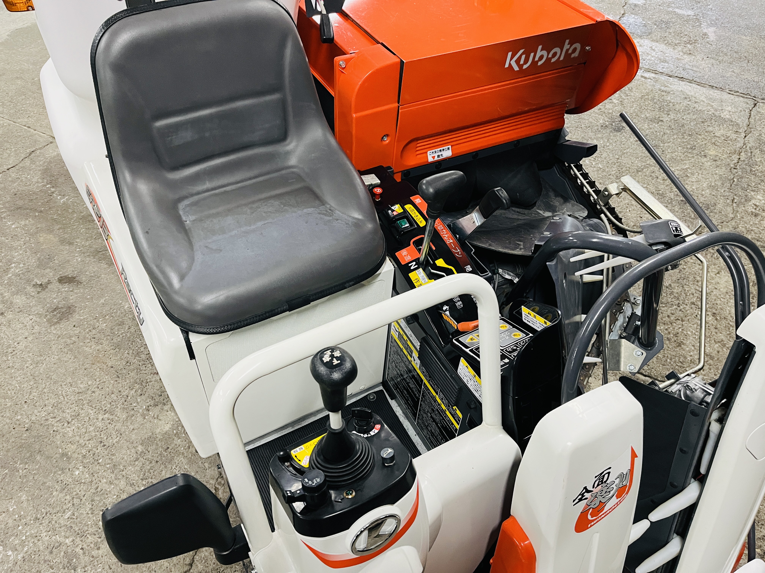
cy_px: 286
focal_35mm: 26
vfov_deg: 53.1
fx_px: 575
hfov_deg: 67.3
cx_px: 382
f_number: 1.6
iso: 500
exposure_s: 1/60
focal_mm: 5.1
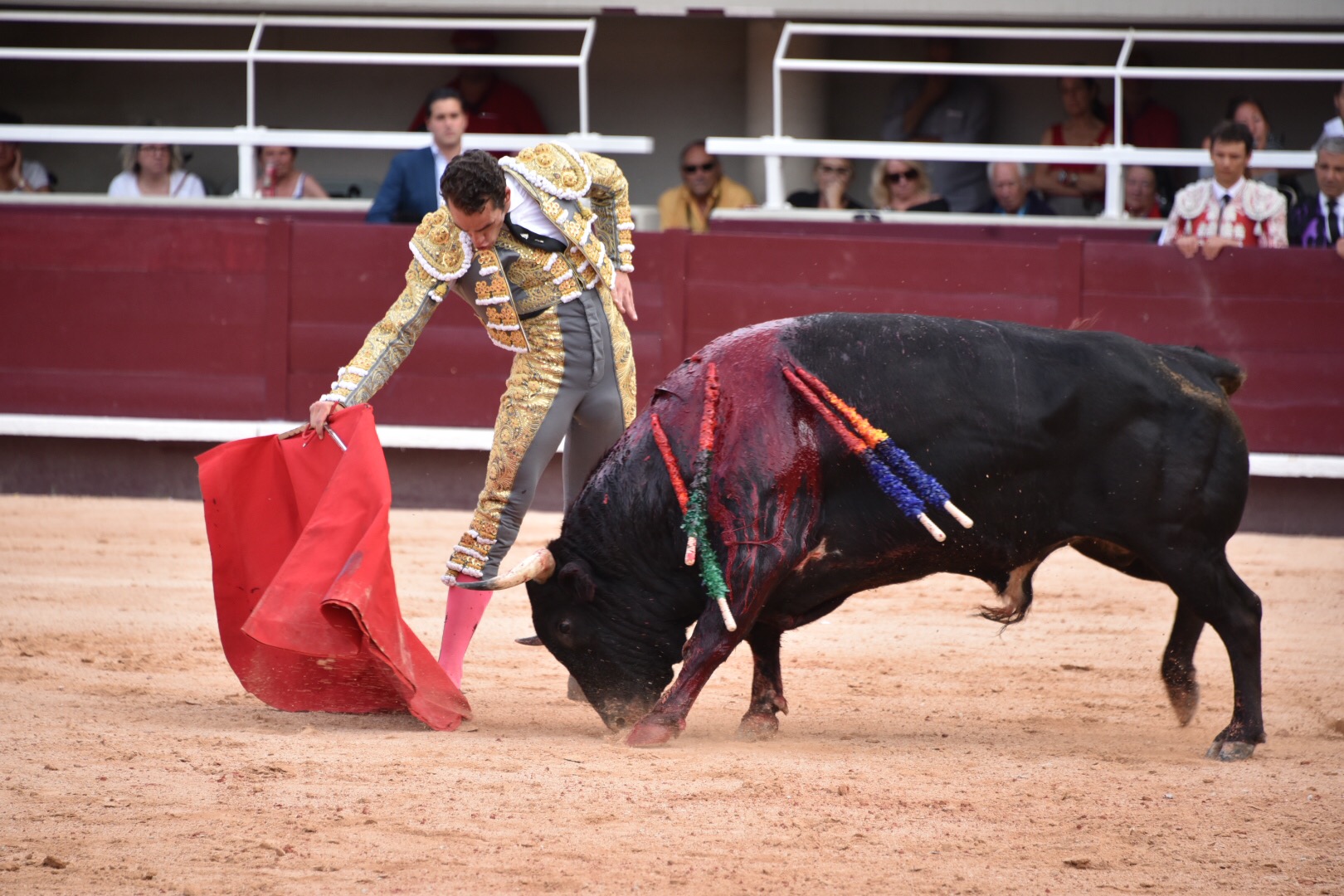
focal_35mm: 250
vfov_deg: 5.5
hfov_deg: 8.2
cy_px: 448
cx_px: 672
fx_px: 9333
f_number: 5.6
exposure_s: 1/500
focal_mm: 250
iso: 800
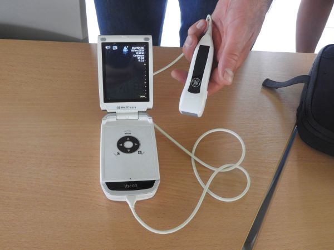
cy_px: 125
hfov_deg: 46.8
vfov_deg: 36.0
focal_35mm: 40
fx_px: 386
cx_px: 167
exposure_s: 1/25
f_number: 3.8
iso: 400
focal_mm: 7.2
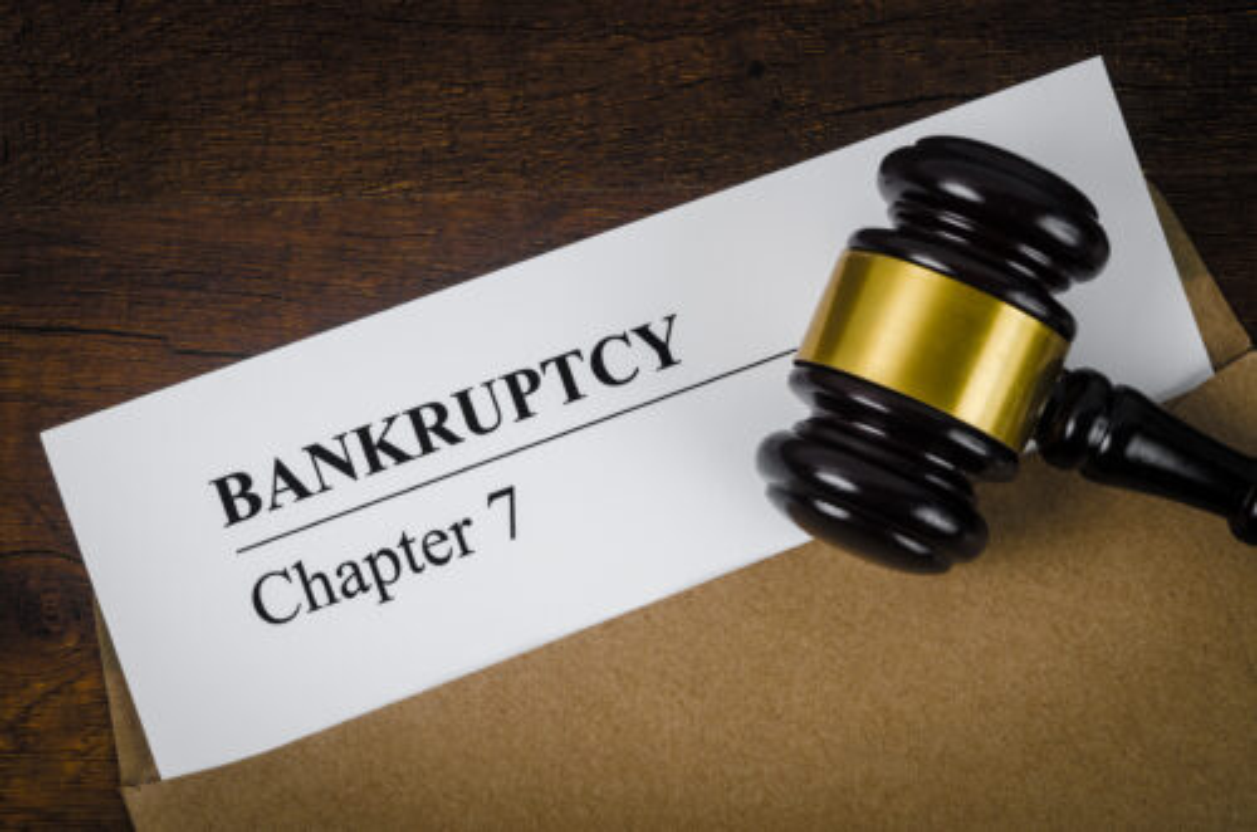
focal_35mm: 90
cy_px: 416
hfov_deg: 22.7
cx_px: 628
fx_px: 3136
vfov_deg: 15.1
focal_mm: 60
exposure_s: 1/160
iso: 100
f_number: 10
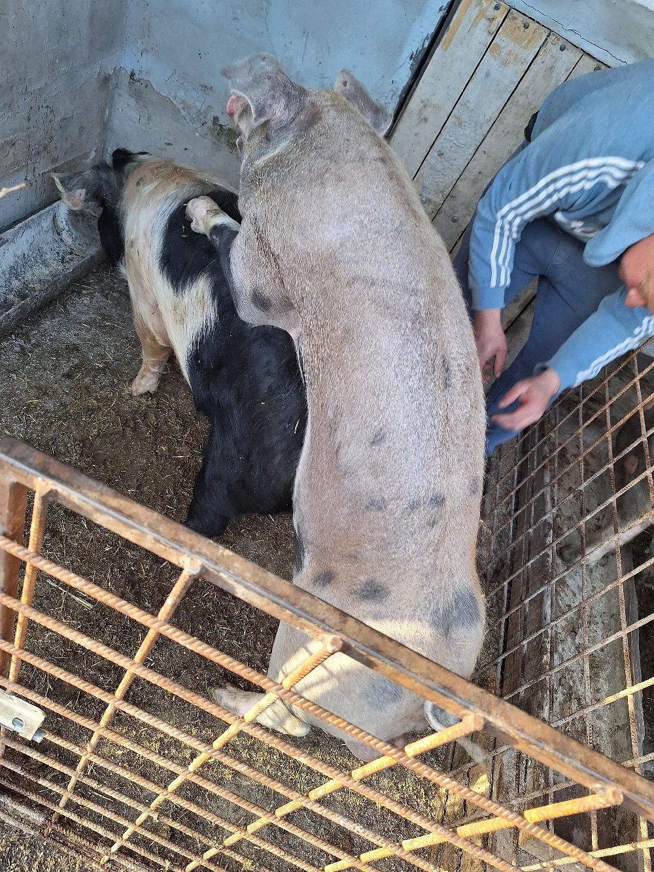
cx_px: 327
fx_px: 579
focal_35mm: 23
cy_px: 436
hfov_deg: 58.9
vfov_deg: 73.9
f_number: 1.8
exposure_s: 1/100
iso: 80
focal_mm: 5.54
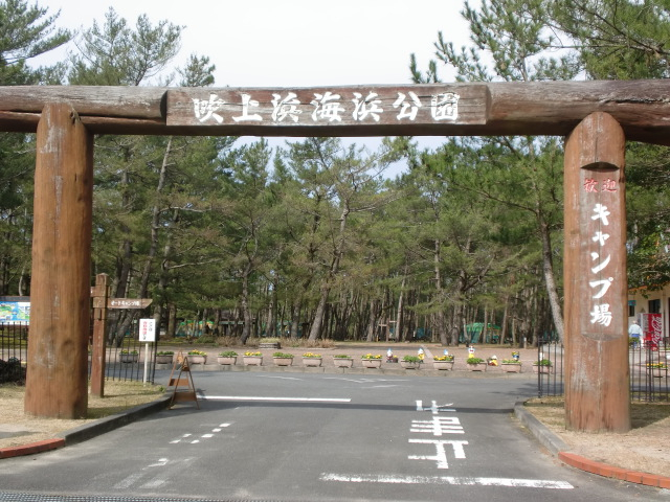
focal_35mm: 46
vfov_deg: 31.5
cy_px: 251
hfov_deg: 41.2
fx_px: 890
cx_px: 335
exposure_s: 1/640
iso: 64
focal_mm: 8.44
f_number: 3.6
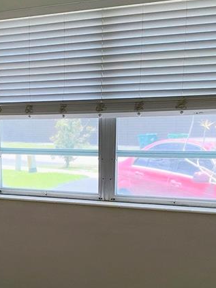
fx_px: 591
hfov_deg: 20.3
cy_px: 240
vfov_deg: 26.8
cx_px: 27
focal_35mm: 71
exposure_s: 1/120
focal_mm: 4.71
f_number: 1.7
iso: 144
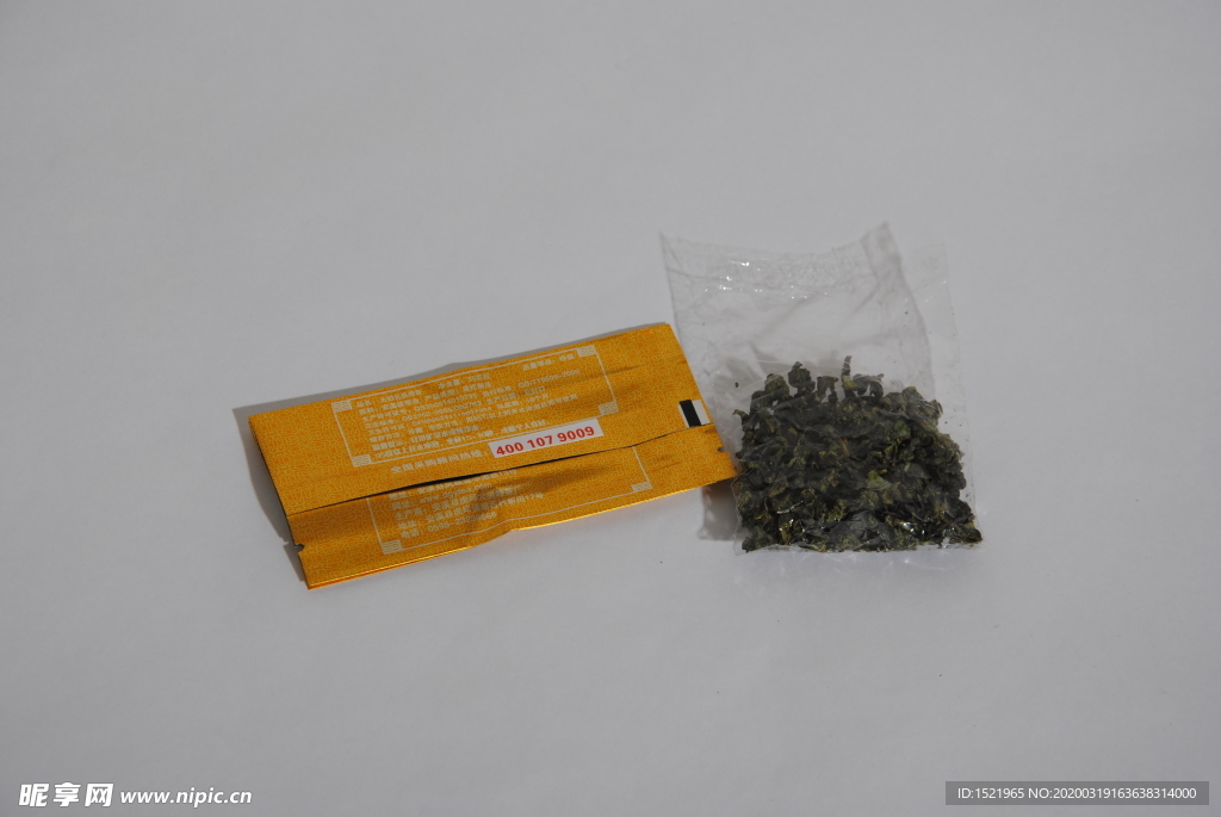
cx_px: 610
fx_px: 3819
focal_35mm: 112
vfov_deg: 12.2
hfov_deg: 18.2
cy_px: 408
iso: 100
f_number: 8
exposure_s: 1/125
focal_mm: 75
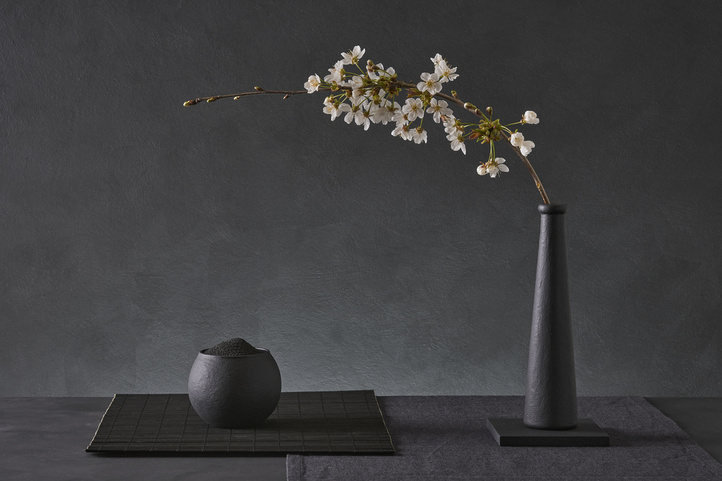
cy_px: 240
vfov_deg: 15.2
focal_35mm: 90
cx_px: 361
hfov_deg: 22.6
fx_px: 1805
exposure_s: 3.7
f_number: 11
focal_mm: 60
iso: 160
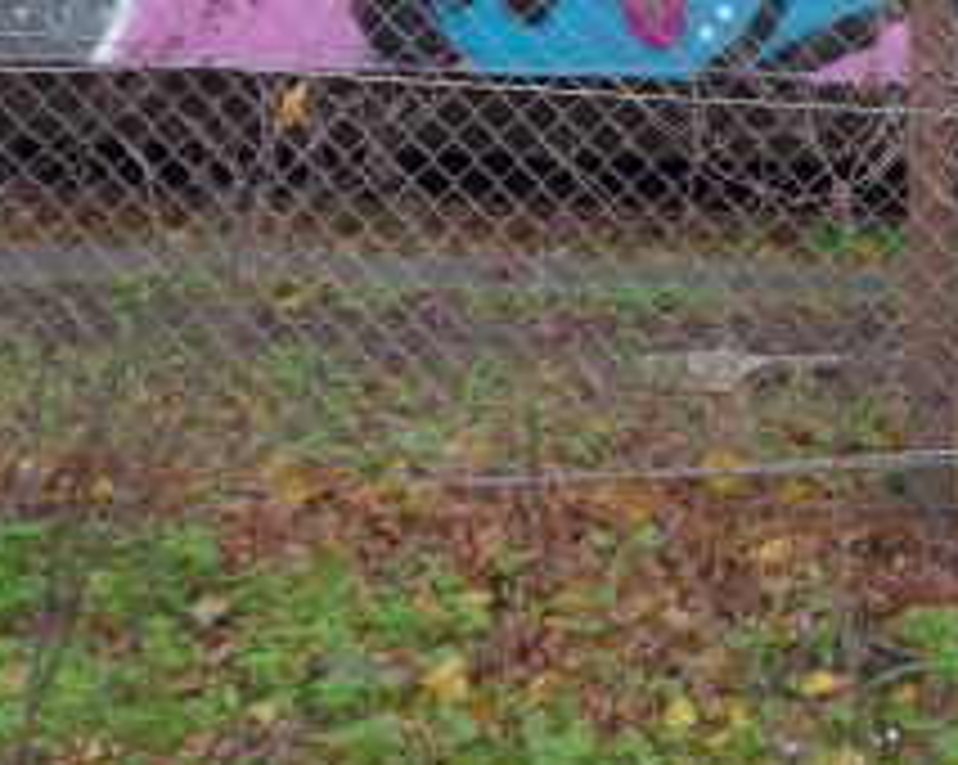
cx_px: 1093
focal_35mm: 78
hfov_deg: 22.8
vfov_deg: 19.0
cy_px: -20
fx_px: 2210
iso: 80
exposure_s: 1/80
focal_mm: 7
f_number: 2.3
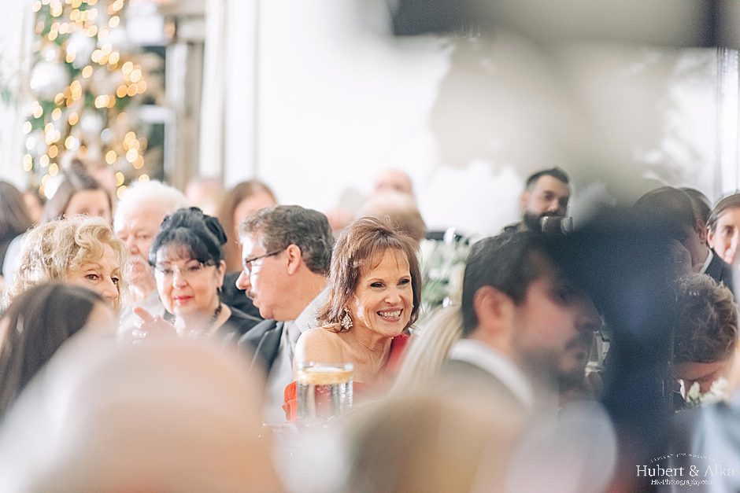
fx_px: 4111
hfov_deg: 10.3
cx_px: 370
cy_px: 246
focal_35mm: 200
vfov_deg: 6.9
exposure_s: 1/160
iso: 800
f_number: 2.8
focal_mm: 200
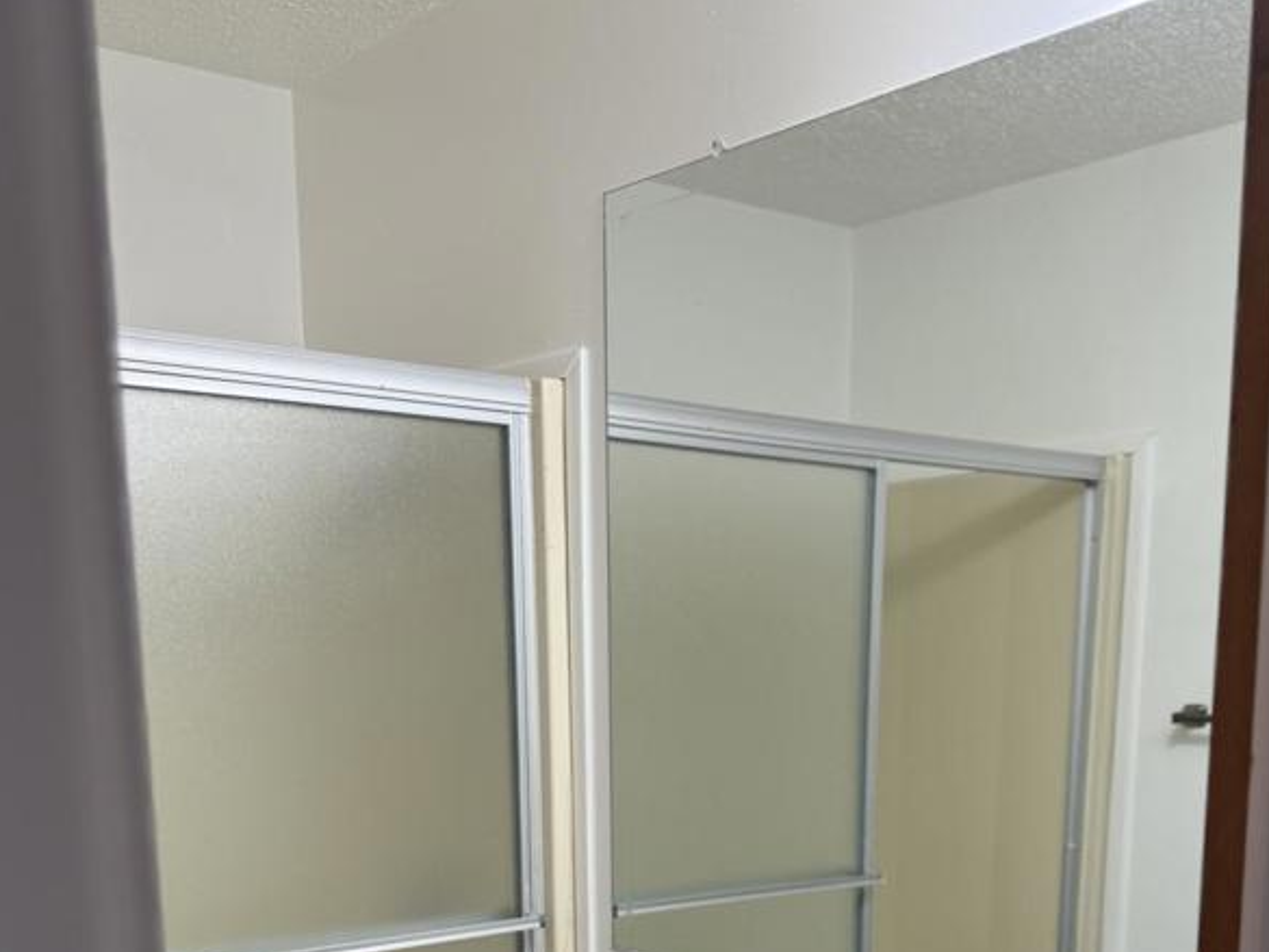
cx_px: 672
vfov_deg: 31.8
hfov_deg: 44.8
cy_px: 948
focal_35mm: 42
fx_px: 1540
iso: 125
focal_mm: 6.76
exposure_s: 1/60
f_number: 1.78
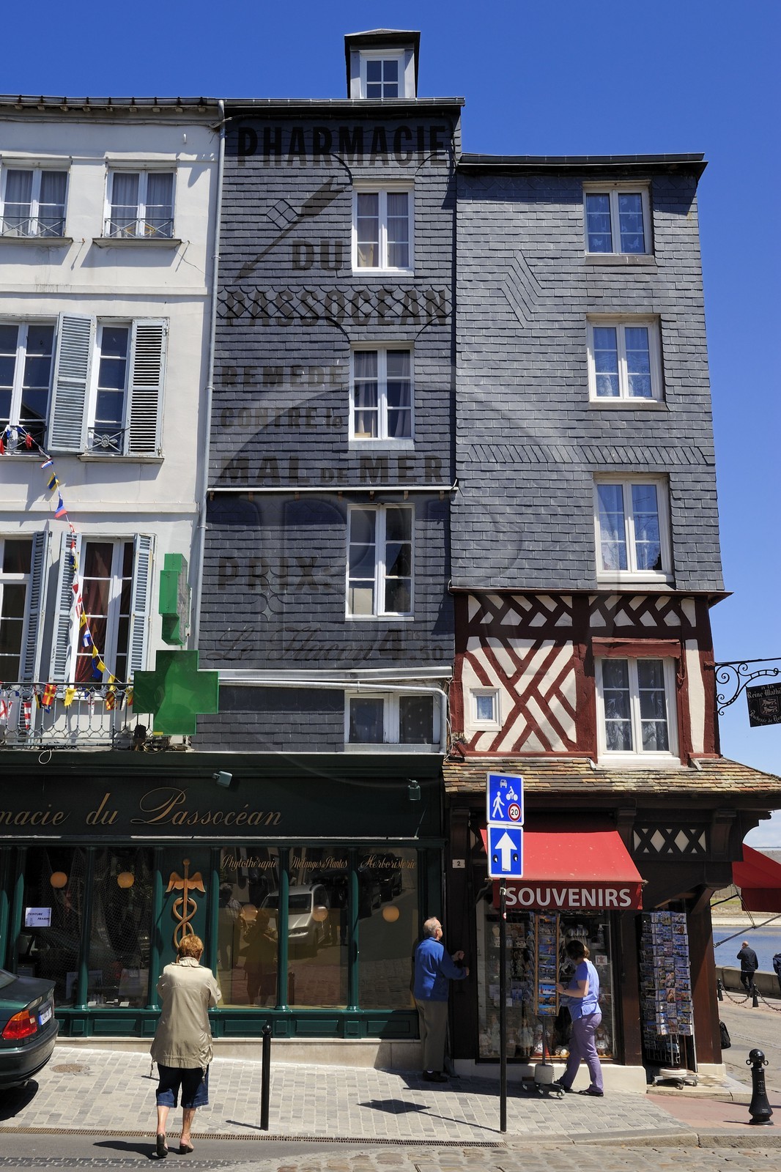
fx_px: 1042
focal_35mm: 32
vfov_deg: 58.7
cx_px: 390
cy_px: 586
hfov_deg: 41.1
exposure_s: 1/200
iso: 200
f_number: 13
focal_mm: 32
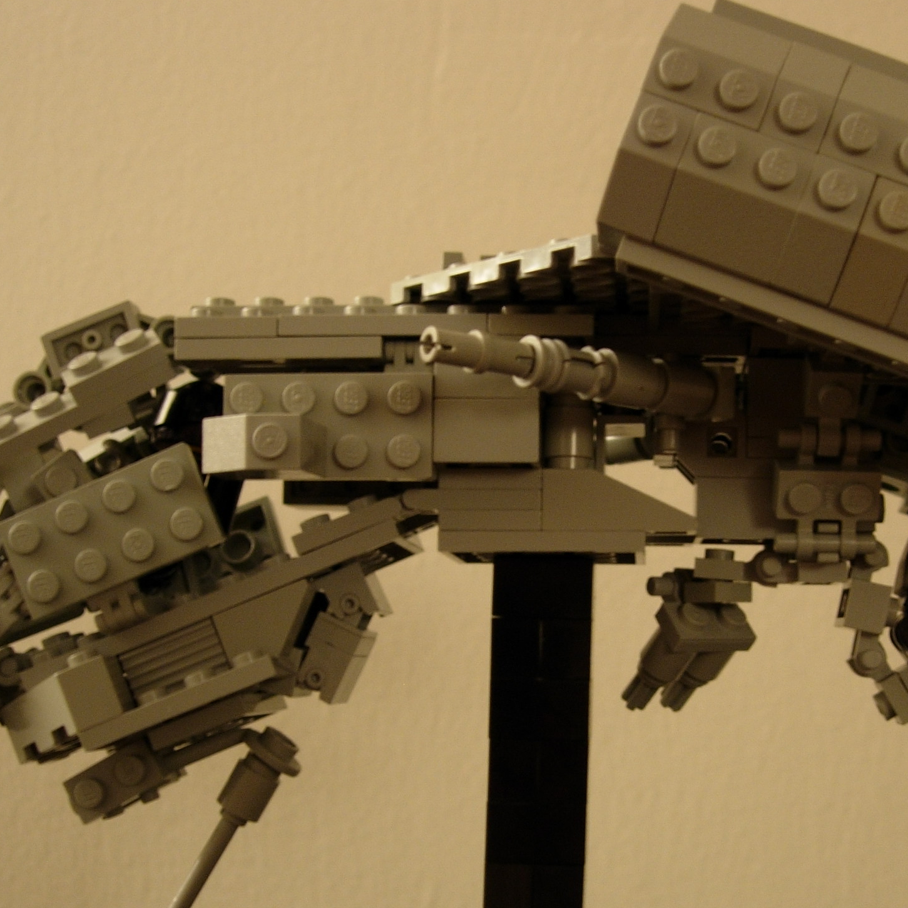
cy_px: 579
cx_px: 614
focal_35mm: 60
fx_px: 1781
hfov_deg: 28.4
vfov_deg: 28.5
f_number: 2.8
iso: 64
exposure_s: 1/7.3
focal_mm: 7.8
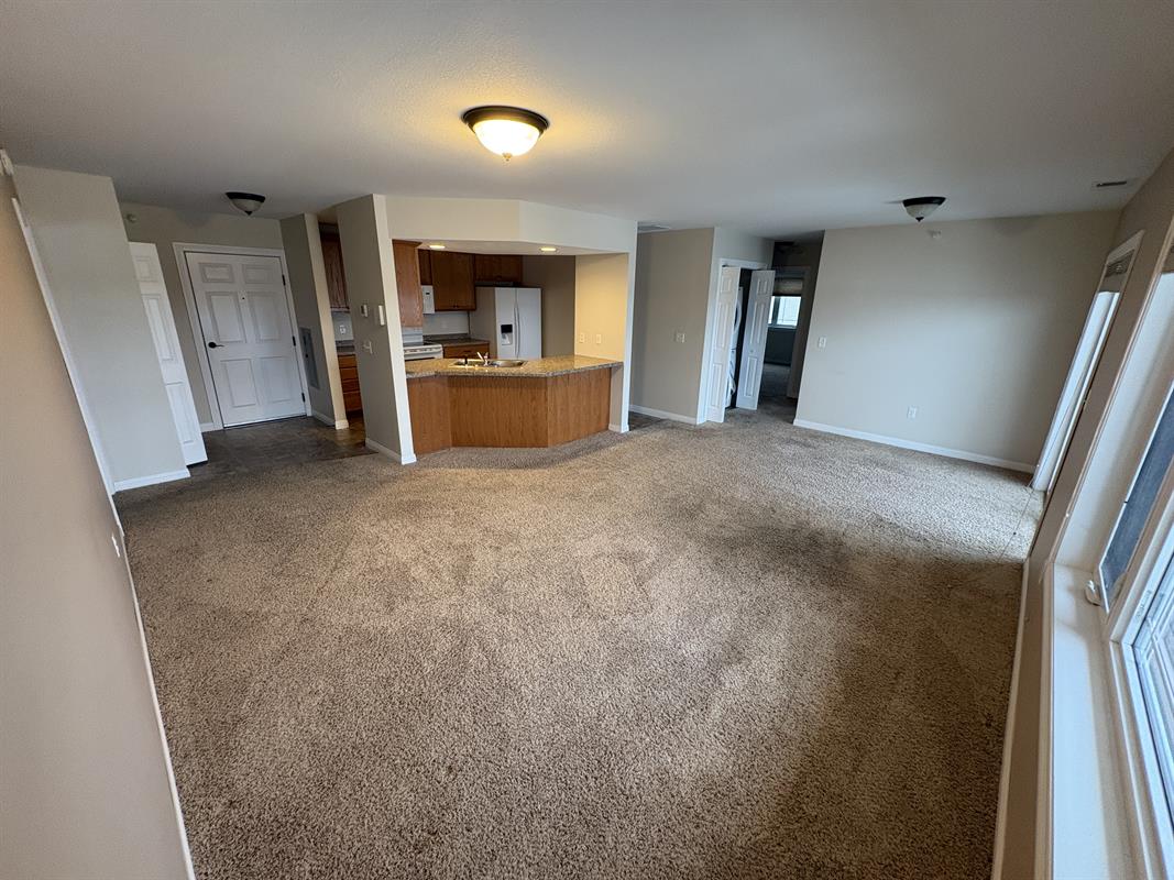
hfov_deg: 102.1
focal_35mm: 14
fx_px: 475
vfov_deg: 85.7
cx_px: 587
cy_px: 440
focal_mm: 2.22
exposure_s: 1/60
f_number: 2.2
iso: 320
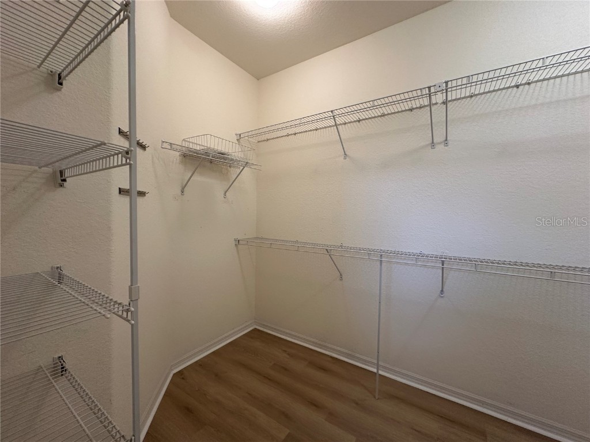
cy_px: 221
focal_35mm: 14
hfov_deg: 102.1
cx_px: 295
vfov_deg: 85.7
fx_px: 239
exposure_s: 1/60
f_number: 2.2
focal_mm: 2.22
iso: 160
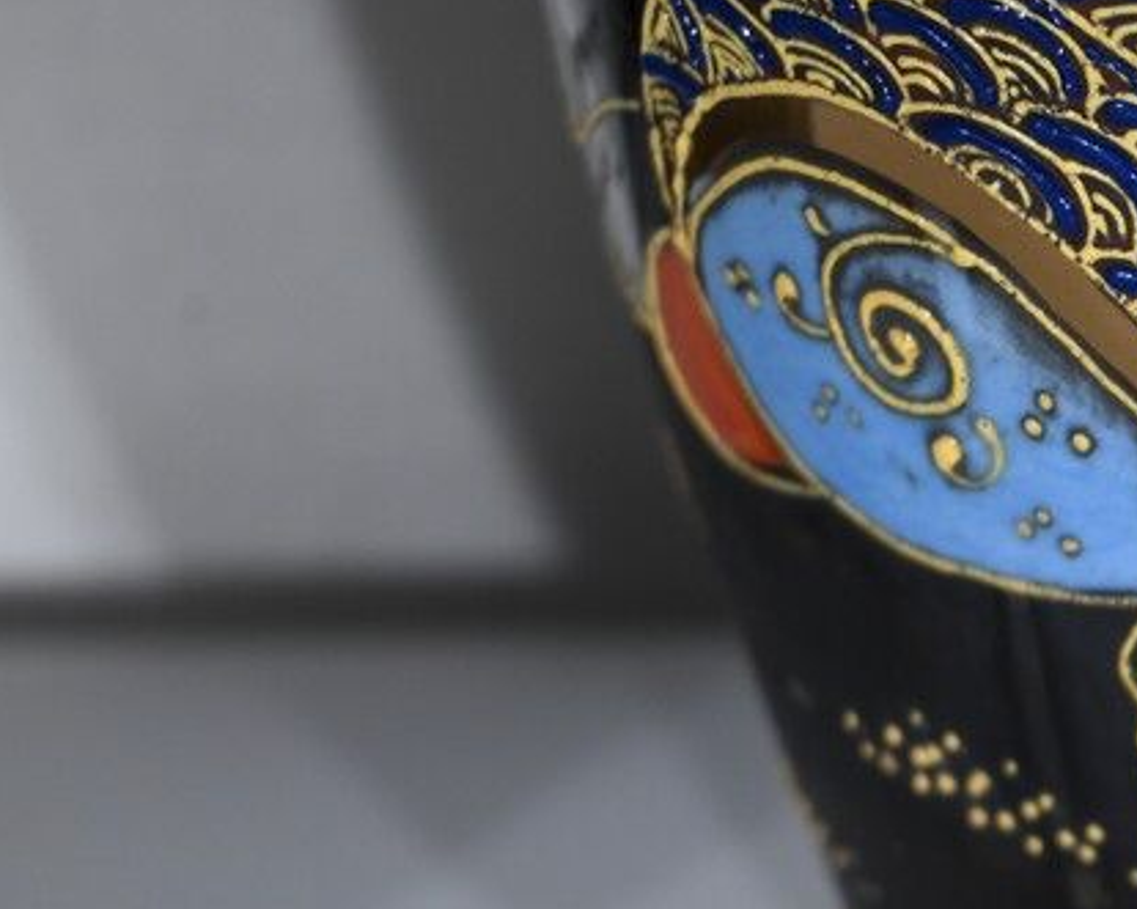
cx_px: 1631
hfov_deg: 13.5
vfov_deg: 11.3
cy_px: 758
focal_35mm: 136
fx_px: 4575
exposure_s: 1/125
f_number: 6.3
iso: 1000
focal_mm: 50
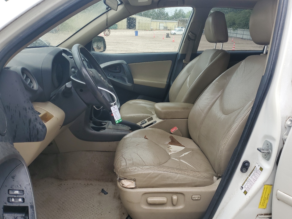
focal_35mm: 27
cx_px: 147
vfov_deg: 51.4
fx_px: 228
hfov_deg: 65.3
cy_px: 107
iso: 50
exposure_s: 1/345
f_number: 1.5
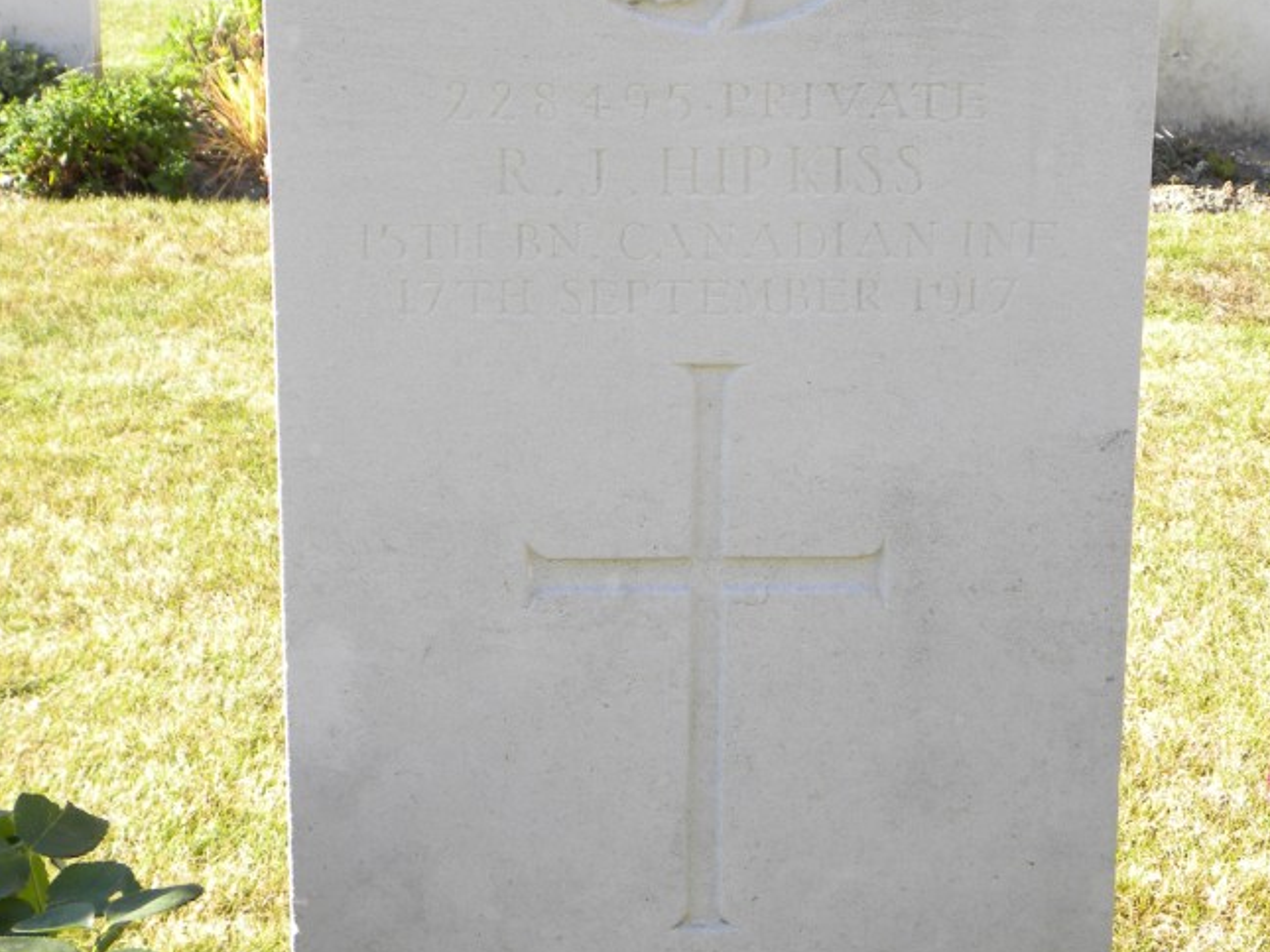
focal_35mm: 73
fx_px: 2679
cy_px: 271
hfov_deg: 26.6
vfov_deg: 20.1
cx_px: 723
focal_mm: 8.2
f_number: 4
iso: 64
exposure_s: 1/154
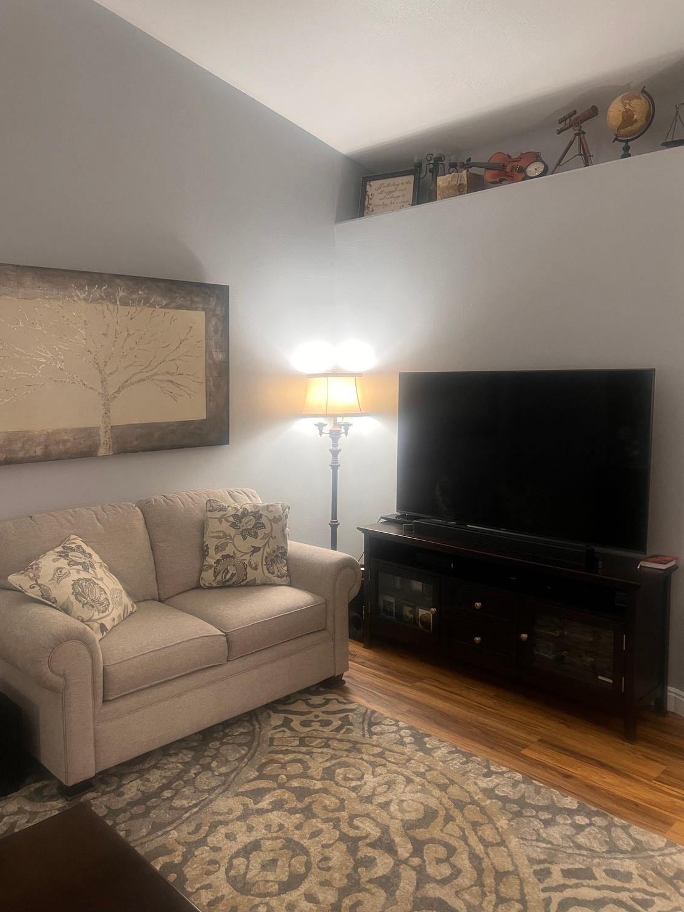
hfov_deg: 51.3
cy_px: 439
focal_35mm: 27
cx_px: 339
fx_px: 711
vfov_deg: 65.3
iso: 100
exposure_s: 1/60
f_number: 1.5
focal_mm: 5.7
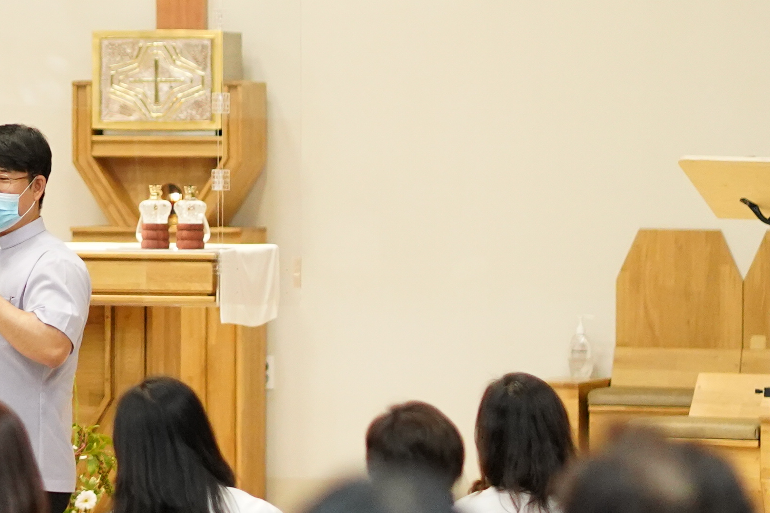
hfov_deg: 6.5
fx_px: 6736
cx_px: -221
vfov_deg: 4.4
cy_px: -13
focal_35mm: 315
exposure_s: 1/500
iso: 4000
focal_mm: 85
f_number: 2
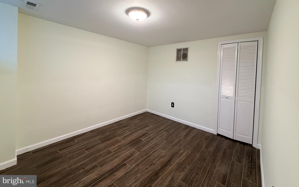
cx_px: 151
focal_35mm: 15
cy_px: 74
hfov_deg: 101.5
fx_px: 122
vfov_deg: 73.9
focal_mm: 2.22
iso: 320
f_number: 2.2
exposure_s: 1/60
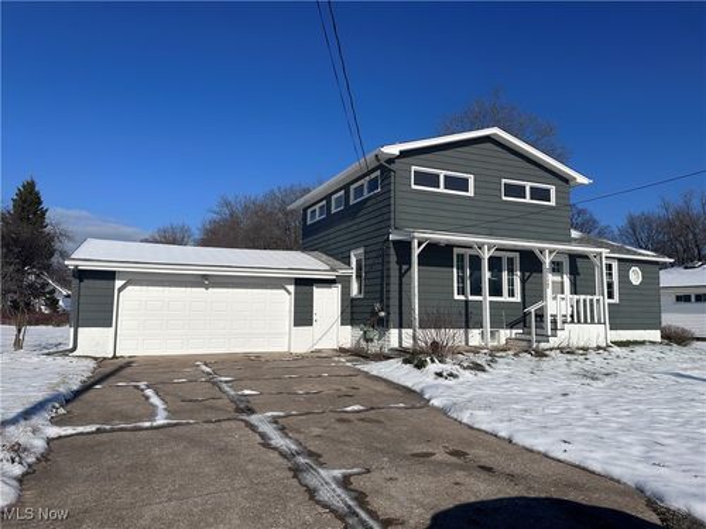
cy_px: 264
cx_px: 353
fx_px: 489
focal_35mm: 24
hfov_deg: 71.6
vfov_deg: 56.8
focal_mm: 6.86
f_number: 1.78
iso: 80
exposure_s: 1/12048
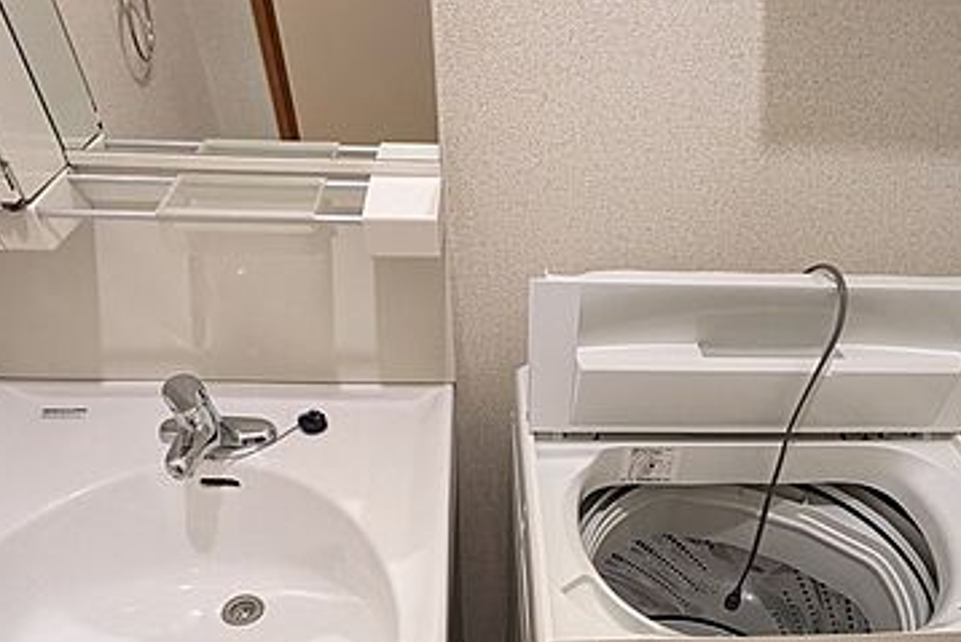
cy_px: 618
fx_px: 694
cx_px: 541
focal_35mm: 26
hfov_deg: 69.1
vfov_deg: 43.6
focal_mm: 1.83
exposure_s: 1/24
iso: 230
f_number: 2.2
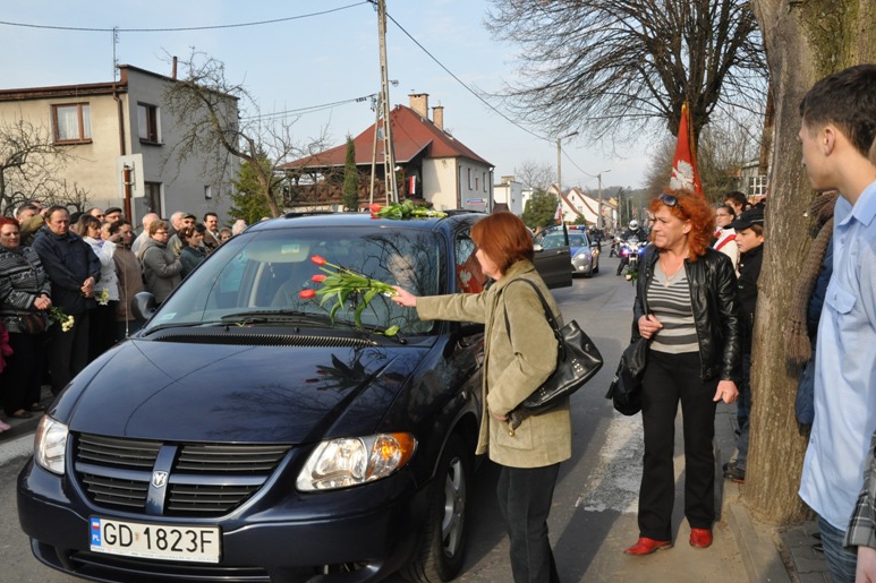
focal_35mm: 31
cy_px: 290
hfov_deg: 60.3
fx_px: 754
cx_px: 439
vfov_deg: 42.3
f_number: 10
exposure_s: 1/400
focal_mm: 20
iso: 1000
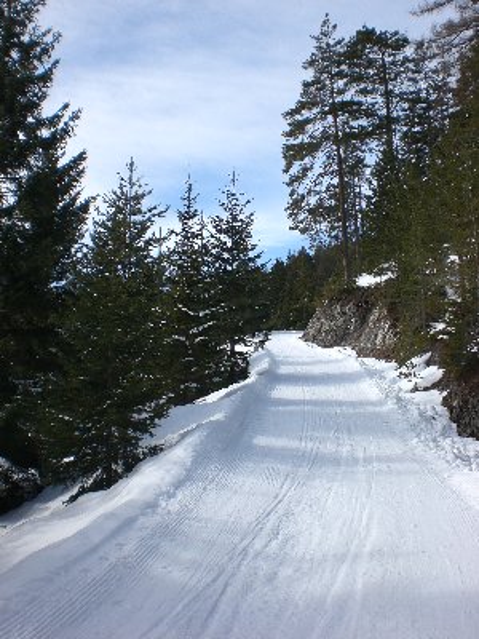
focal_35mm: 38
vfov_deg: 49.0
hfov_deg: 37.7
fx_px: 701
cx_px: 240
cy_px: 320
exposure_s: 1/400
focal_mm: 6.3
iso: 50
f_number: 4.4
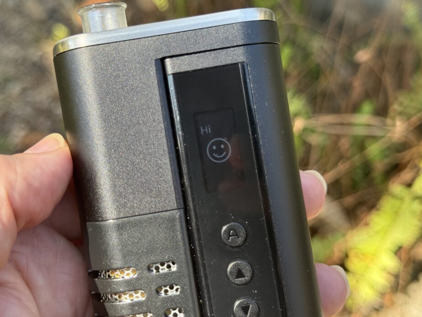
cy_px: 145
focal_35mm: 53
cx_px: 190
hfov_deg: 36.1
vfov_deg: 27.5
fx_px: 646
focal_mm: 6.76
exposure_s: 1/566
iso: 100
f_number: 1.78
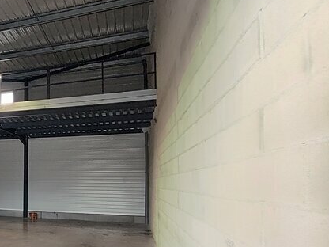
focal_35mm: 30
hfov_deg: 43.7
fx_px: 285
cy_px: 172
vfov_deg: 45.8
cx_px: -45
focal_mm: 1.66
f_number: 2.2
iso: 124
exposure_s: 1/50
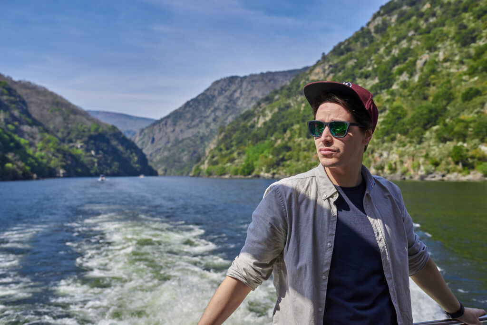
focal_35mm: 35
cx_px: 244
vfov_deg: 37.9
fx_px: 474
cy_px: 162
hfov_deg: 54.4
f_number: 5
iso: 400
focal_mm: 35
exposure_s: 1/2000
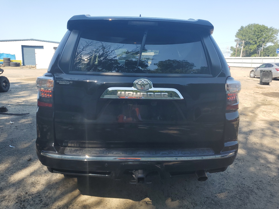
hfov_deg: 65.3
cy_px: 101
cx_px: 139
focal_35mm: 27
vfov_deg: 51.4
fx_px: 218
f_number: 1.5
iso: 50
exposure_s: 1/1111
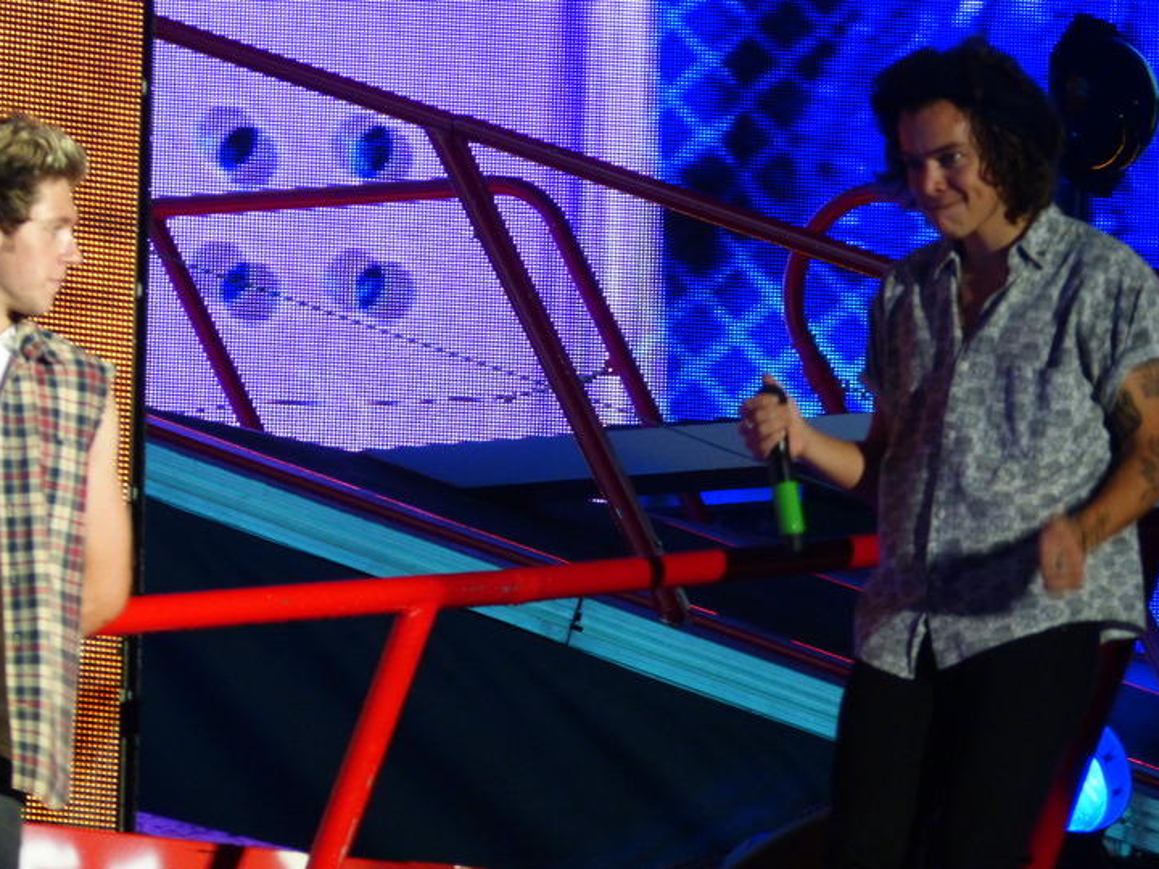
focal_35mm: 598
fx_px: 20022
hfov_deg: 3.3
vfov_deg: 2.5
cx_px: 597
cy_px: 447
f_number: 4.8
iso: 400
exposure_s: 1/80
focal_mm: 96.8
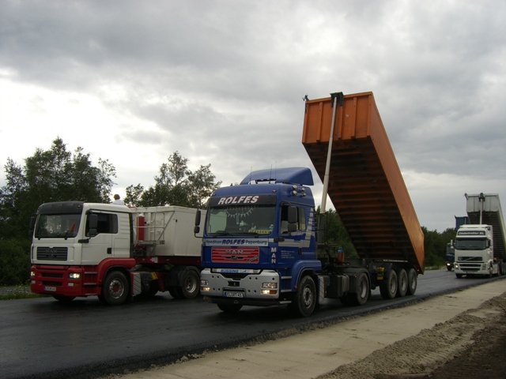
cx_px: 253
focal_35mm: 38
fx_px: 555
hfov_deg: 49.0
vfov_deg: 37.7
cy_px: 190
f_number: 4.3
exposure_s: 1/320
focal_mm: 6.2
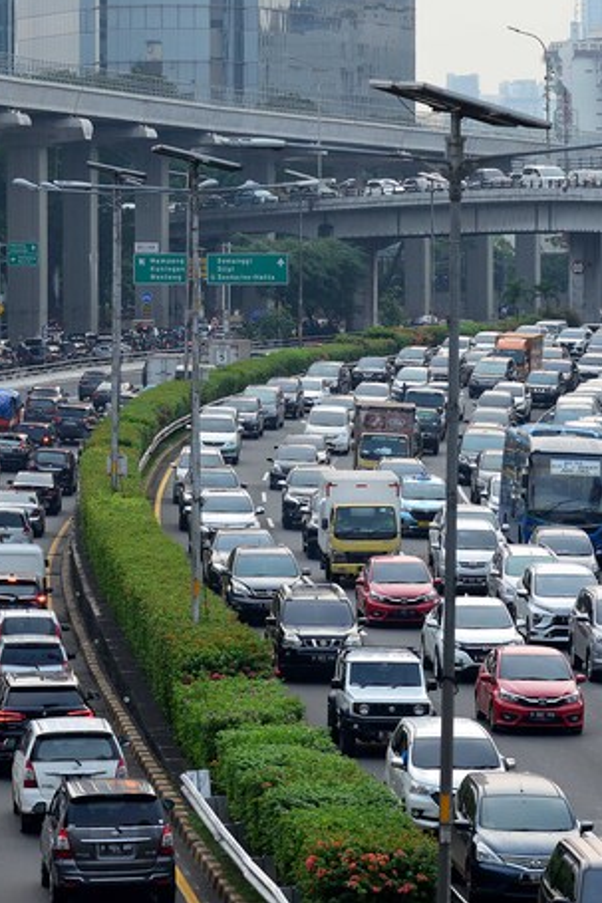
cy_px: 375
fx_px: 5296
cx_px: 258
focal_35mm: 211
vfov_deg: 9.8
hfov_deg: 6.5
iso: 500
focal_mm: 120
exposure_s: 1/160
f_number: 7.1
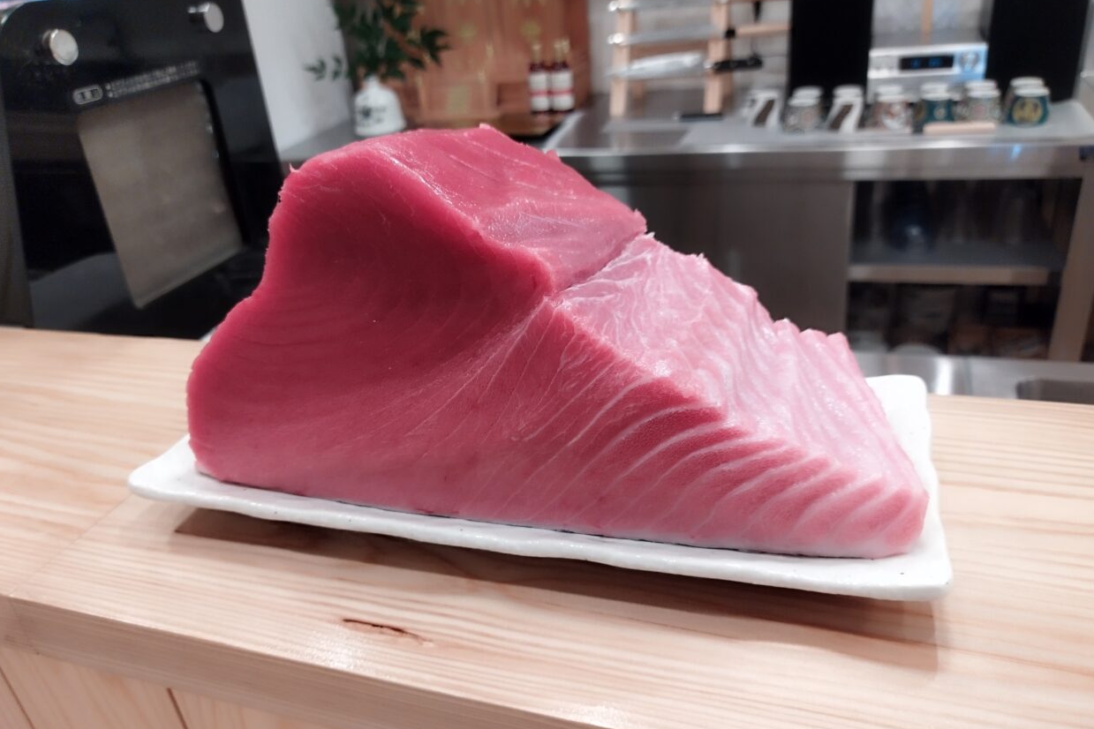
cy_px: 397
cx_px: 530
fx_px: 881
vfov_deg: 44.9
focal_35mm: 29
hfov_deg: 63.6
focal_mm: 4.7
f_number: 1.79
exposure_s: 1/33.3
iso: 192
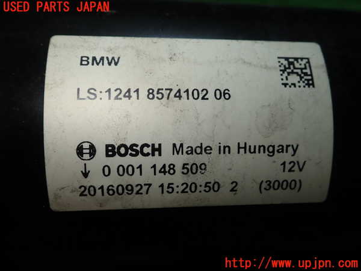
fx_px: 313
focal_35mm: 30
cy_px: 136
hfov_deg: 60.0
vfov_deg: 46.8
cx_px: 180
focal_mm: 5.5
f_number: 3.2
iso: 100
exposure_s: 1/160
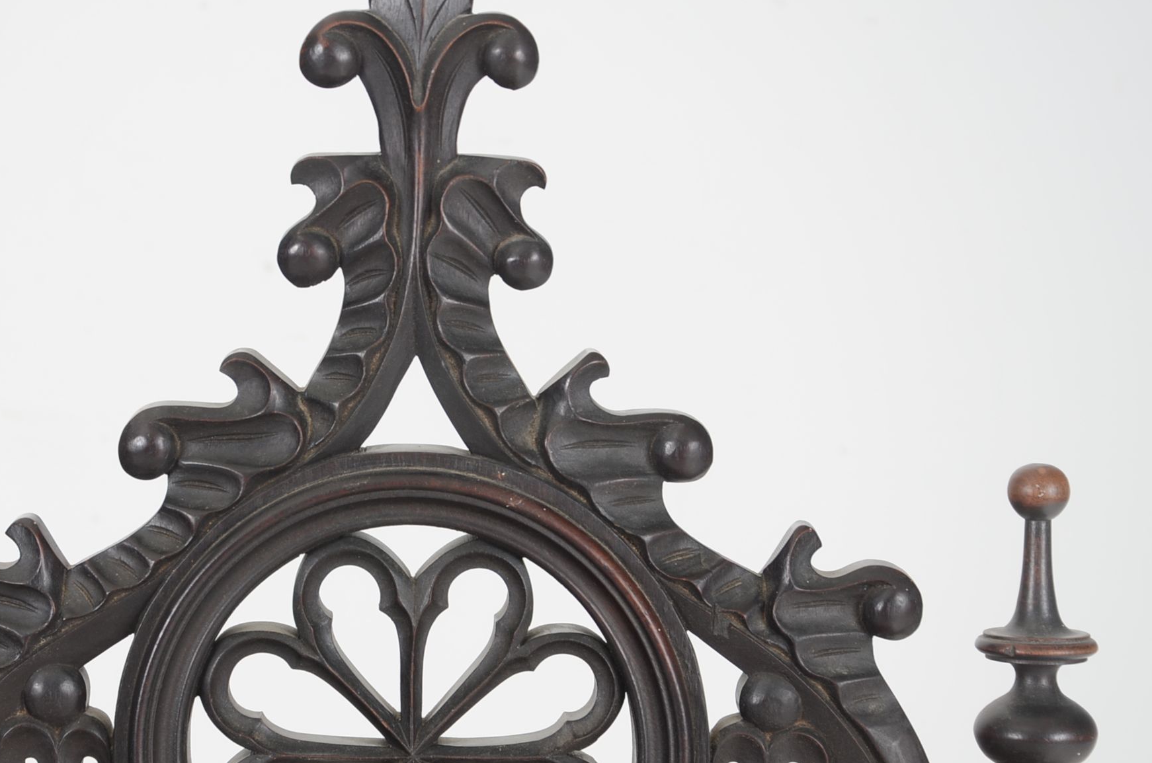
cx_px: 413
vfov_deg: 9.8
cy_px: 442
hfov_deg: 14.7
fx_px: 4471
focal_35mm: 140
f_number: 6.3
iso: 160
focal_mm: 66
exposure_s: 1/80
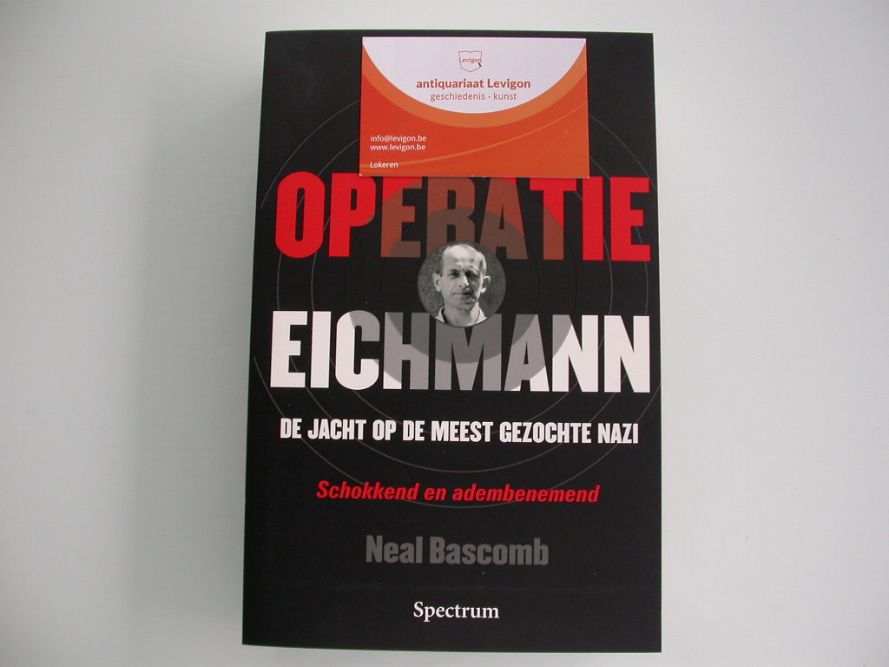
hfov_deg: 49.0
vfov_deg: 37.7
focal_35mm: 38
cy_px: 334
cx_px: 444
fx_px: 976
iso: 100
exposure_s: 1/49.4
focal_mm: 7.85
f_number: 3
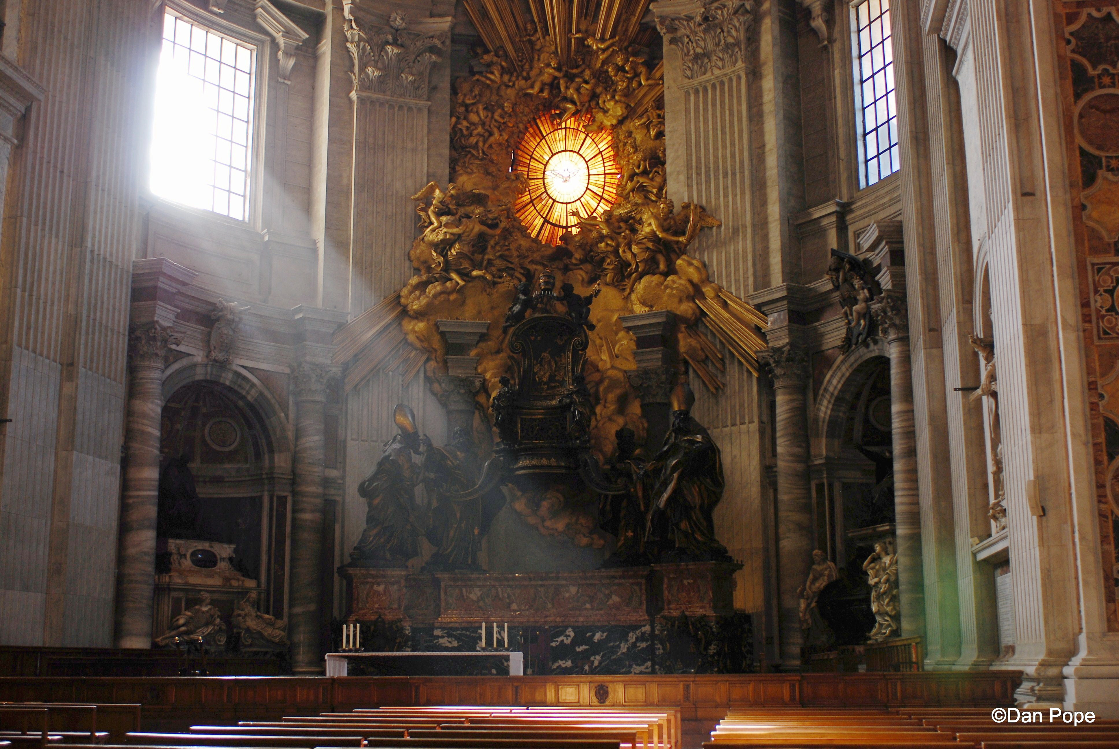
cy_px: 374
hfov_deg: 46.3
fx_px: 1307
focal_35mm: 42
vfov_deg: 32.0
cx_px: 560
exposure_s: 1/30
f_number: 2.8
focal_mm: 28
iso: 200
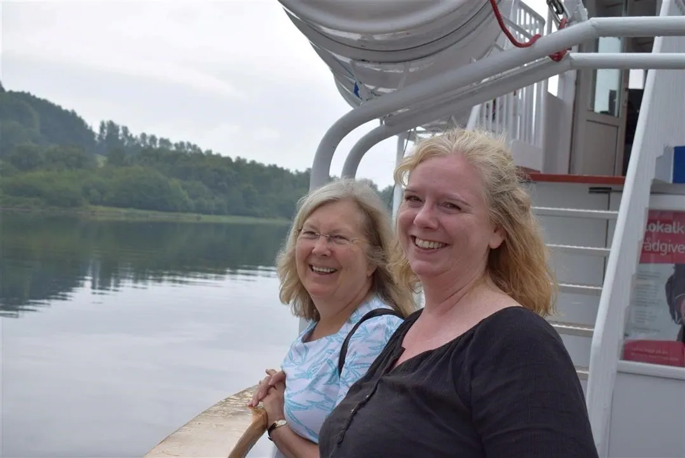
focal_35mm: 48
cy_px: 229
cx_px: 342
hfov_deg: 41.1
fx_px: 914
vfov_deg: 28.1
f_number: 9
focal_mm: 32
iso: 200
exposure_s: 1/320
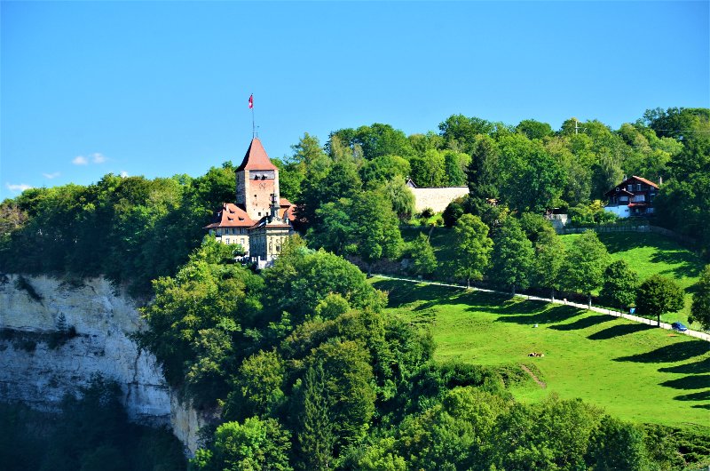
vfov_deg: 8.7
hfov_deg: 13.1
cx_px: 355
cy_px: 236
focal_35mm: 158
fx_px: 3100
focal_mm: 105
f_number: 9
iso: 320
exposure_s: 1/100
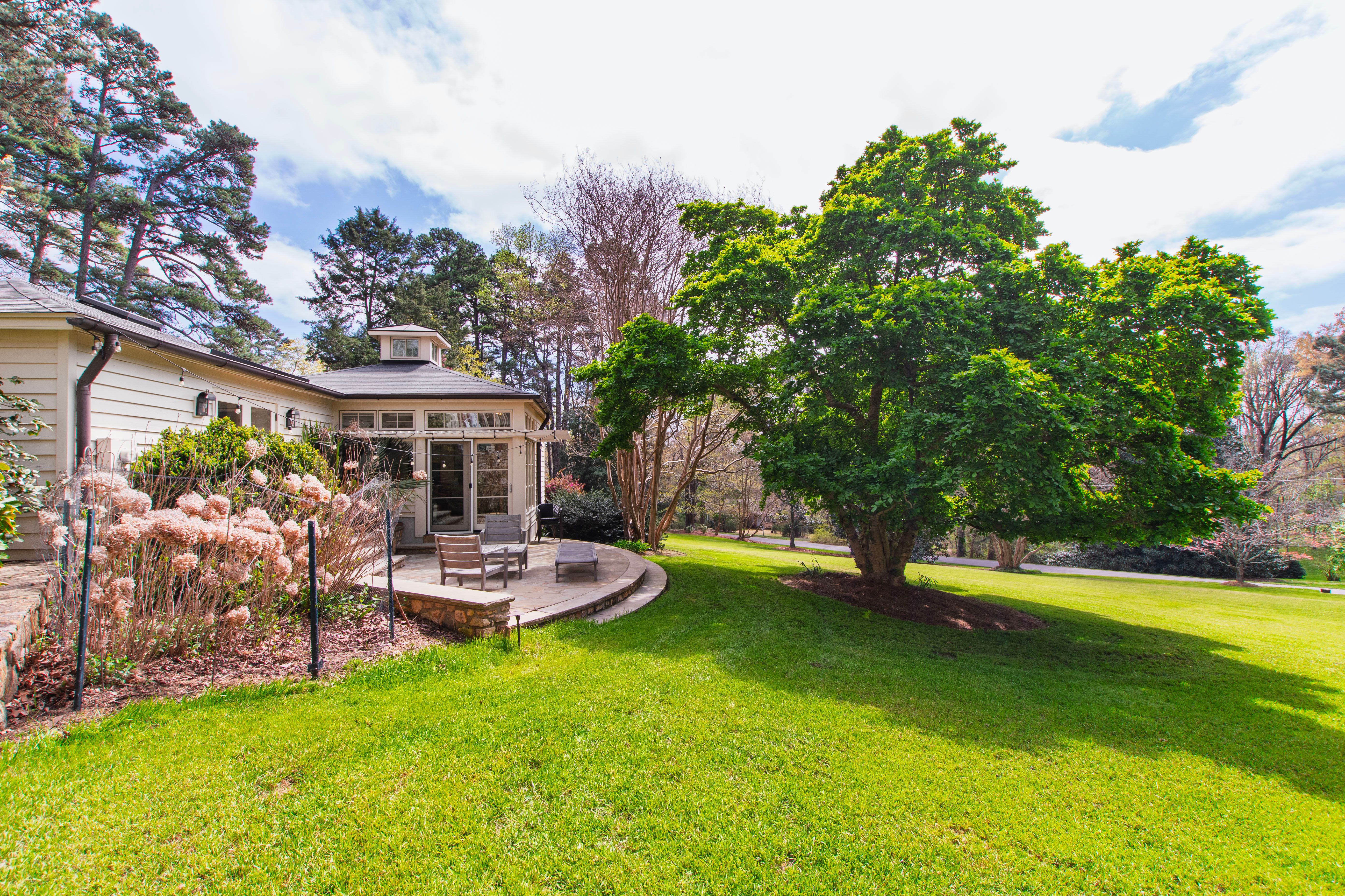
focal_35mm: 15
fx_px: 560
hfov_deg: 100.4
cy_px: 448
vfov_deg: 77.3
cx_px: 672
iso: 100
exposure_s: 1/100
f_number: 8
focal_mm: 10
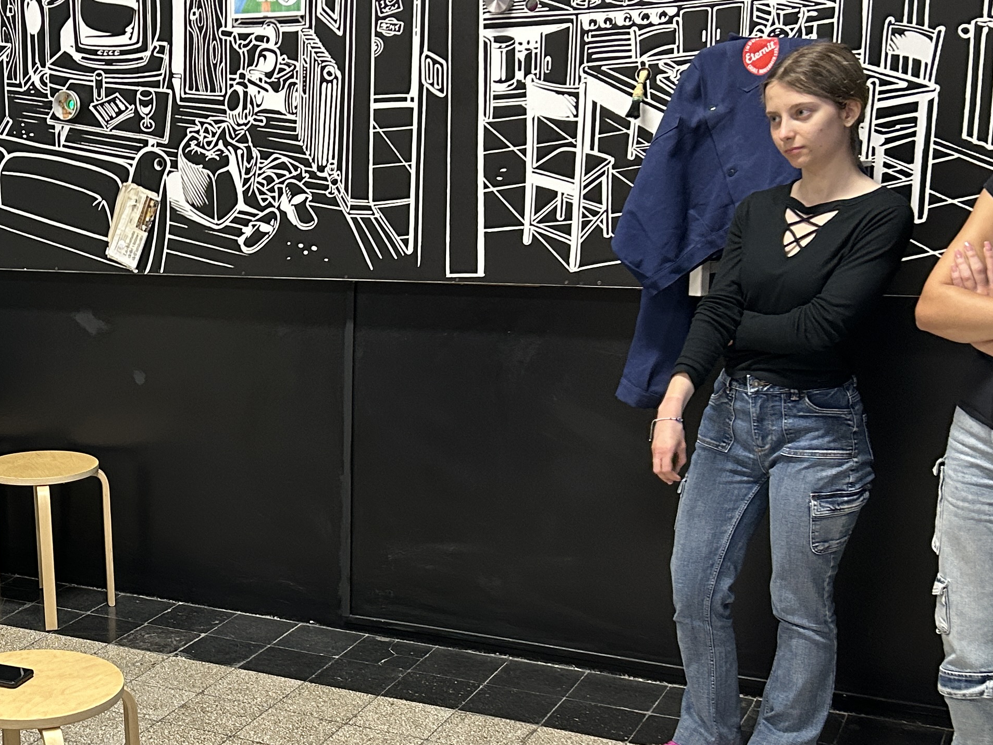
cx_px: 79
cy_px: 479
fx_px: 1578
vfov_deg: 26.5
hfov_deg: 32.9
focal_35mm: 55
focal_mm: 5.7
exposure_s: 1/47
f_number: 1.5
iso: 250
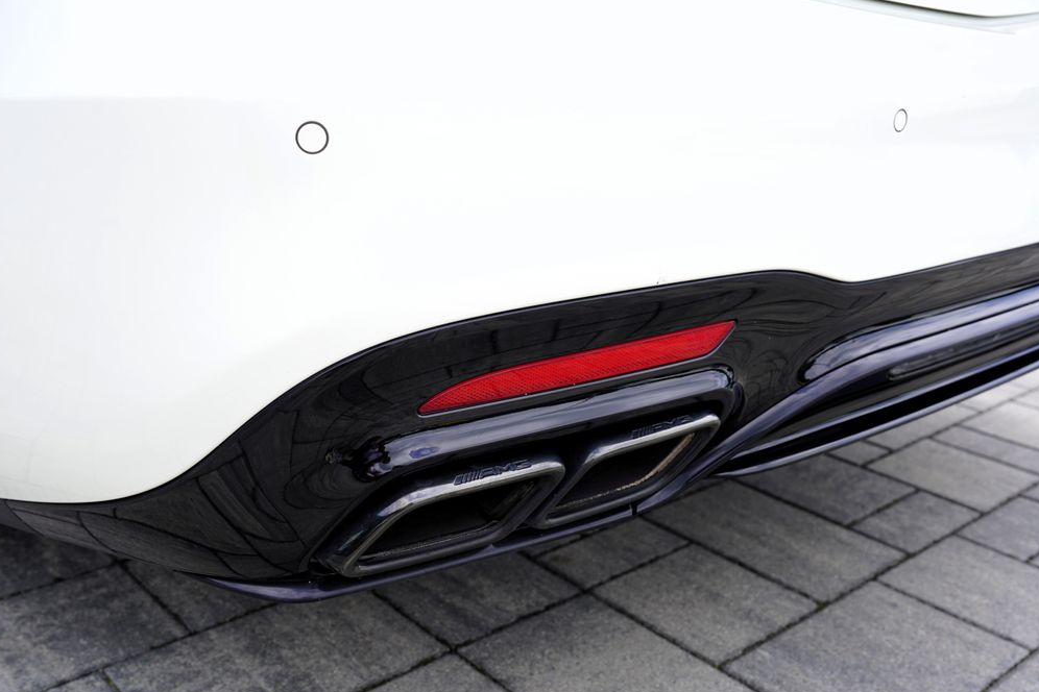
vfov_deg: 36.9
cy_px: 354
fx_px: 1039
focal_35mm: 36
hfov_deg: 53.1
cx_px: 526
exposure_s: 1/100
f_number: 7.1
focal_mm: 35
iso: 100
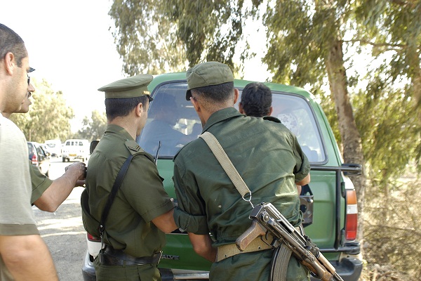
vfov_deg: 36.9
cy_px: 140
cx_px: 210
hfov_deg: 53.1
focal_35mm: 36
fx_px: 421
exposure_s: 1/125
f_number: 3.5
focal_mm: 24
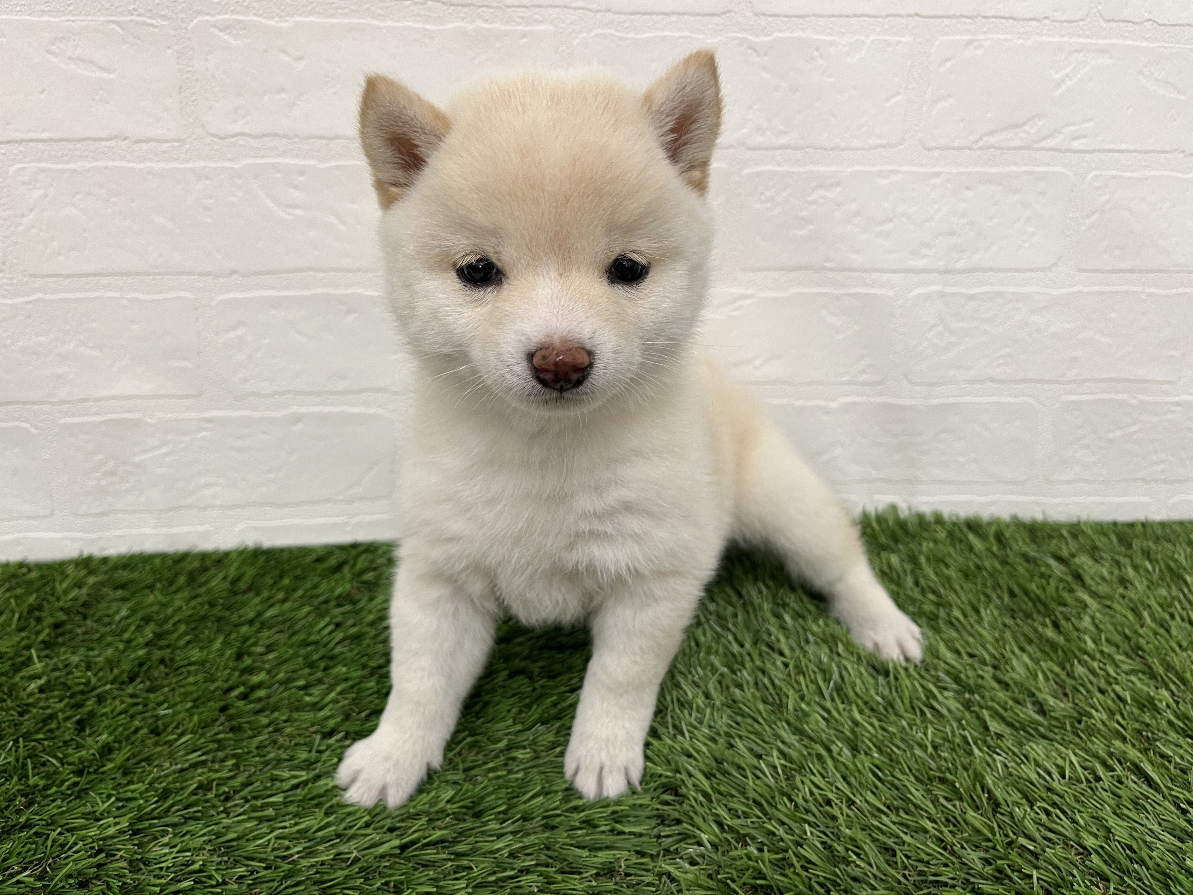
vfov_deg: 53.1
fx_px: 896
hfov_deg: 67.3
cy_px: 448
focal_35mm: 26
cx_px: 596
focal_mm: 5.1
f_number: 1.6
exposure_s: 1/50
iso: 100
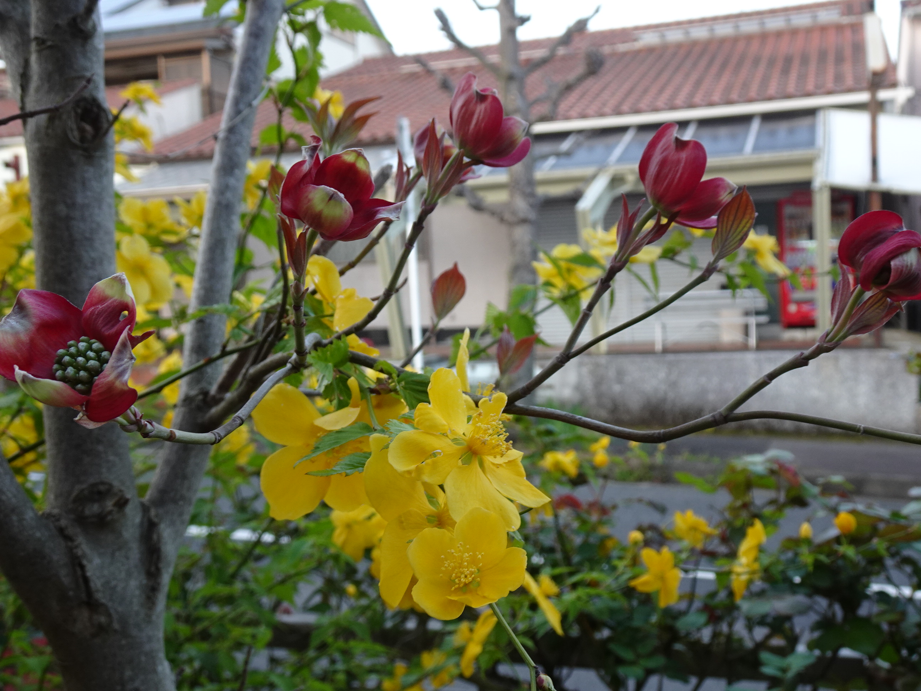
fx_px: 1011
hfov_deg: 49.0
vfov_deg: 37.7
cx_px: 460
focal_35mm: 38
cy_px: 346
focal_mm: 6.44
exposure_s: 1/40
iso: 100
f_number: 4
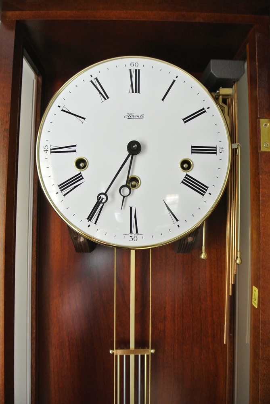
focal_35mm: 27
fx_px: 303
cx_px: 135
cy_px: 202
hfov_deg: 48.0
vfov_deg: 67.3
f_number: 3.5
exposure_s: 1/30
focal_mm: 10
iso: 800
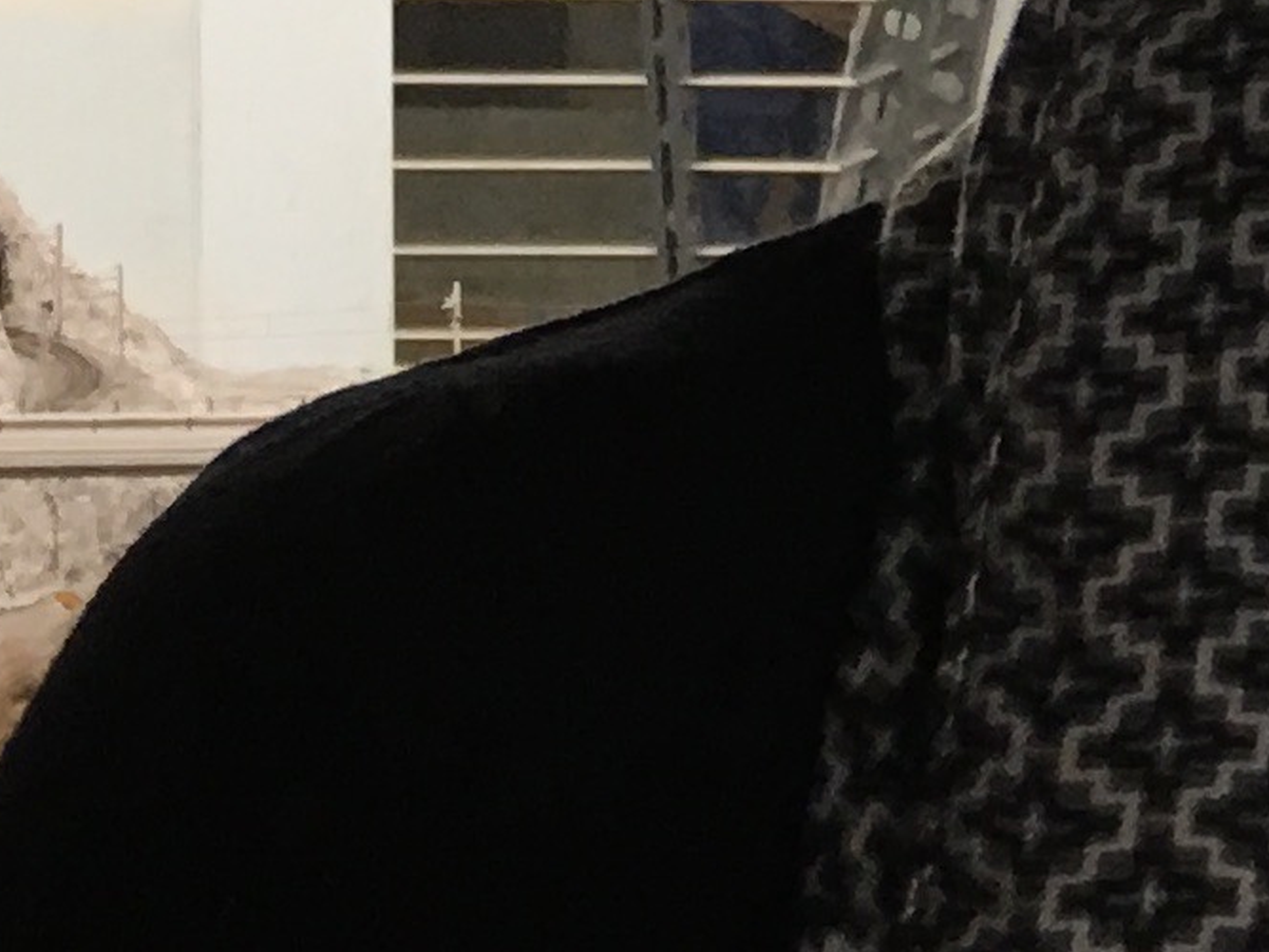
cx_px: 2889
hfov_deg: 10.1
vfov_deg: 8.4
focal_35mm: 175
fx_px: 6415
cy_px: -97
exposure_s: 1/33
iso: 40
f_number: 2.2
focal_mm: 4.15
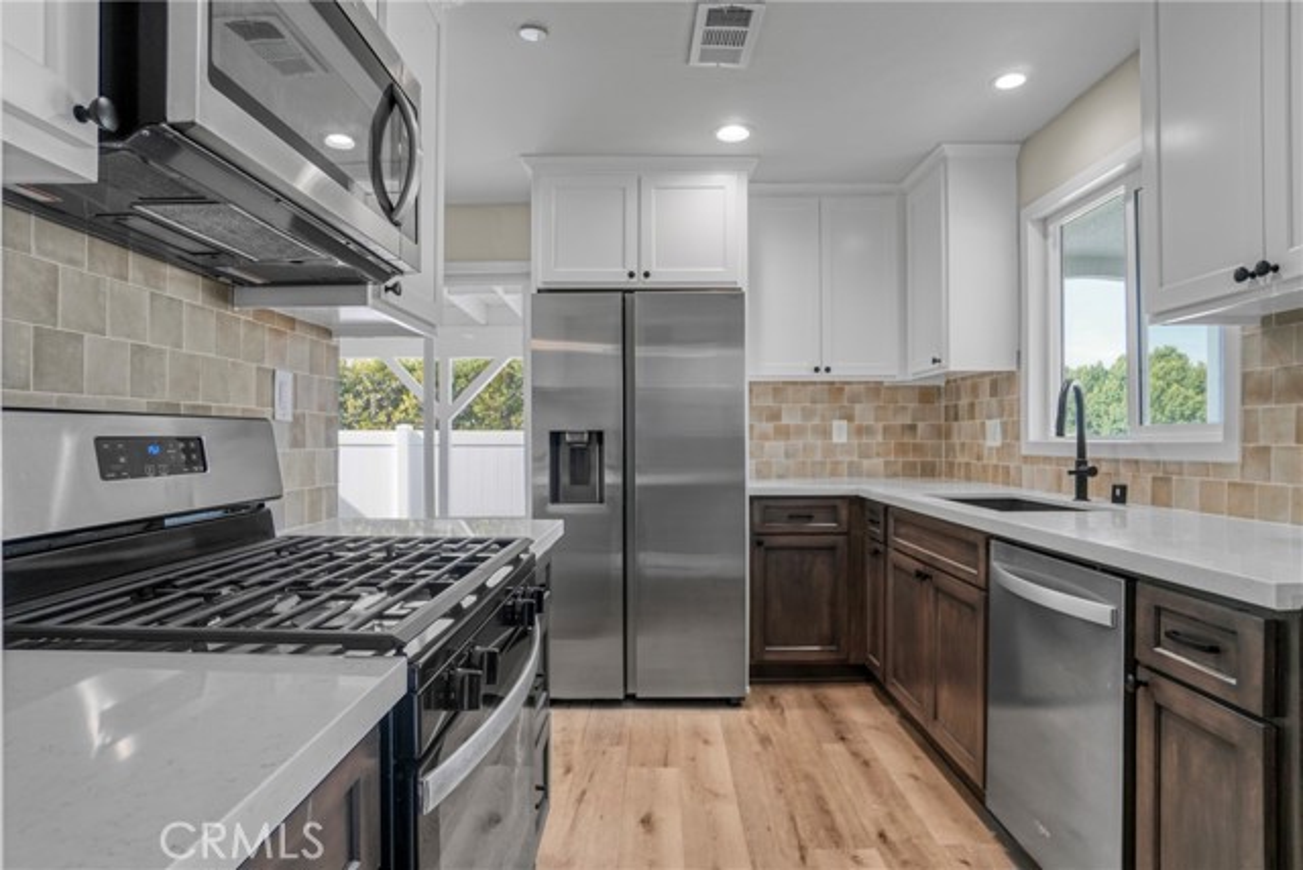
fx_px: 652
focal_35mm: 18
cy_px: 435
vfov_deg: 67.4
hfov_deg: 90.0
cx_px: 652
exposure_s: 1/30
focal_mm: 12
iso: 125
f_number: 4
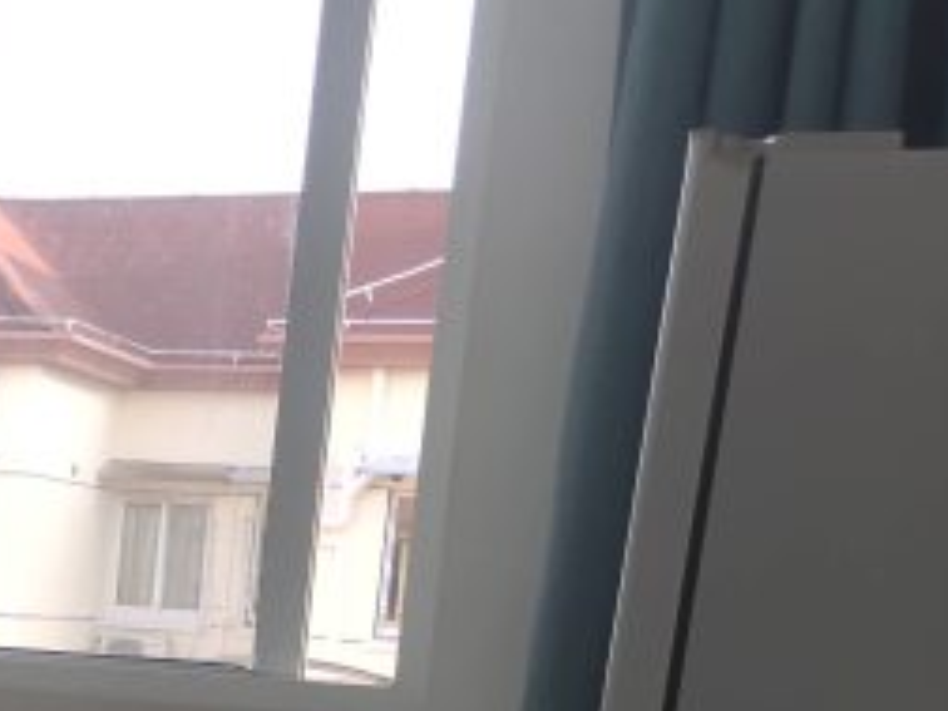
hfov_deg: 19.3
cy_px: 944
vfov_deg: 15.3
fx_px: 2520
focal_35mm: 92
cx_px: -350
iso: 61
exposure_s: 1/104
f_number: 1.8
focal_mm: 4.27
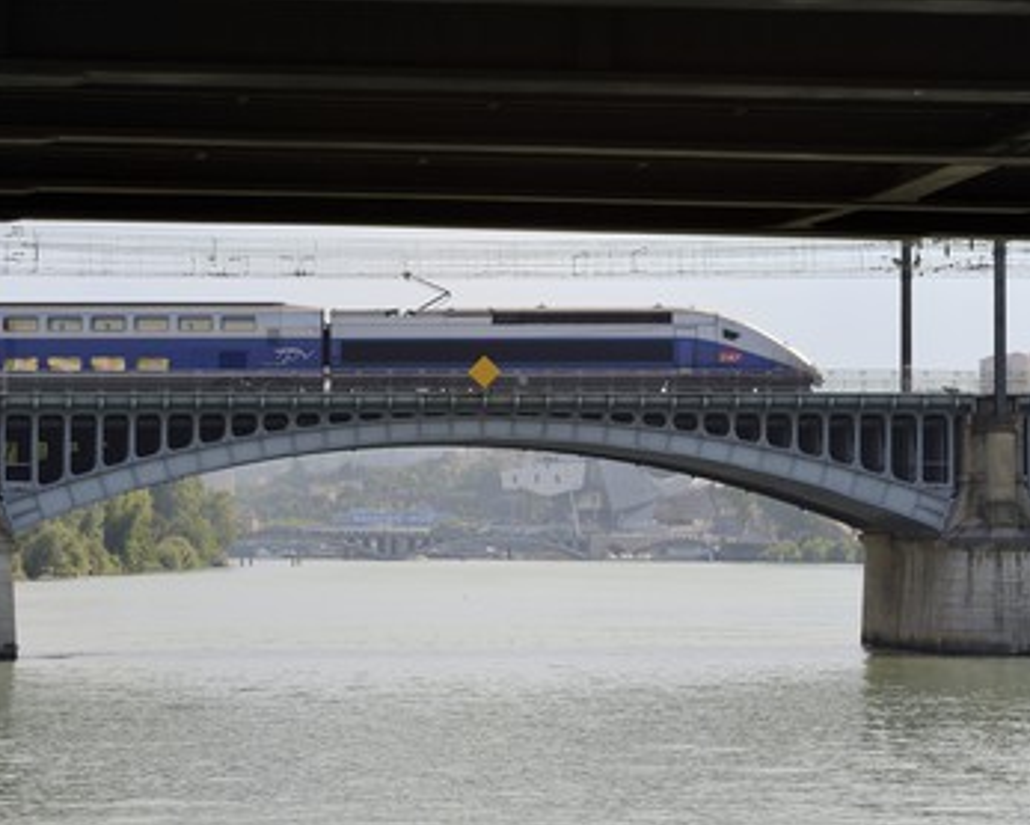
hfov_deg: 12.1
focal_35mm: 159
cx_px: 469
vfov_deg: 9.7
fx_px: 4850
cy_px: 412
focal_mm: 140
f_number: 9
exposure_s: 1/400
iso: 200
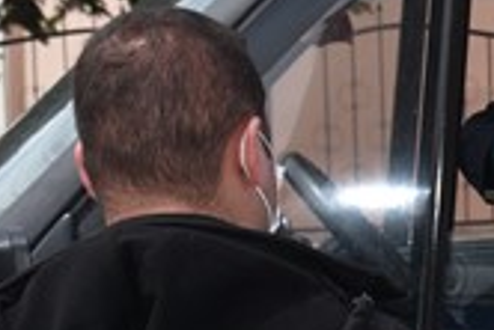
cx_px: 756
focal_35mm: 176
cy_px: 159
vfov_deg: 7.8
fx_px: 2417
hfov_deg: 11.2
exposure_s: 1/250
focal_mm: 30
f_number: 7.1
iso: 100
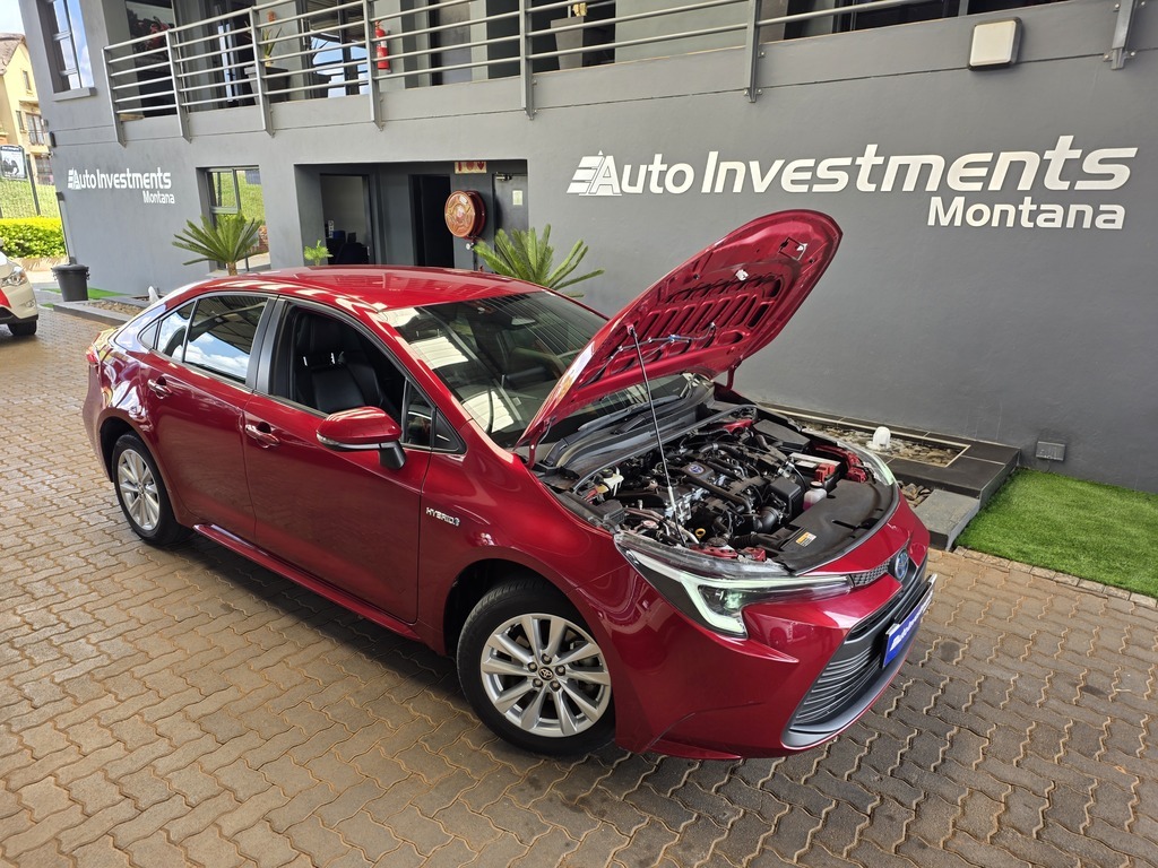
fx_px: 769
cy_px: 434
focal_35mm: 23
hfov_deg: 73.9
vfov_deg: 58.9
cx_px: 579
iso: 16
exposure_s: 1/50
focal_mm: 6.25
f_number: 1.7
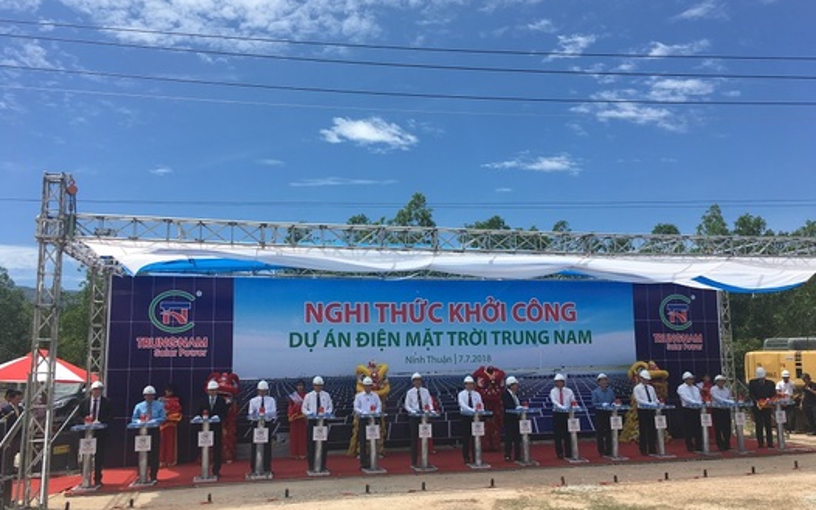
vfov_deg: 40.6
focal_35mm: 31
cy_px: 264
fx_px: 690
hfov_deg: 61.2
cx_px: 409
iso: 25
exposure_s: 1/2024
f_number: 2.2
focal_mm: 4.15
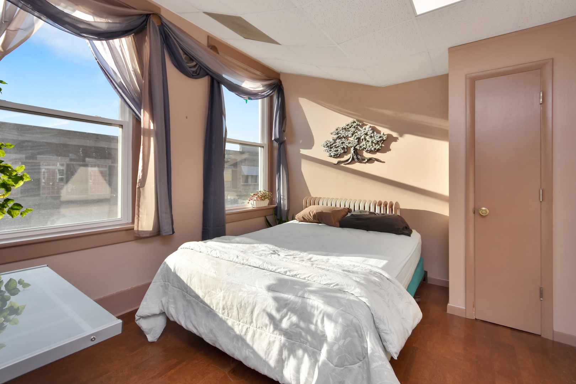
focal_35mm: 15
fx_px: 240
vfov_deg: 77.3
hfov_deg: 100.4
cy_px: 192
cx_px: 288
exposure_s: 1/160
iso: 100
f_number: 5.6
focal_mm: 10
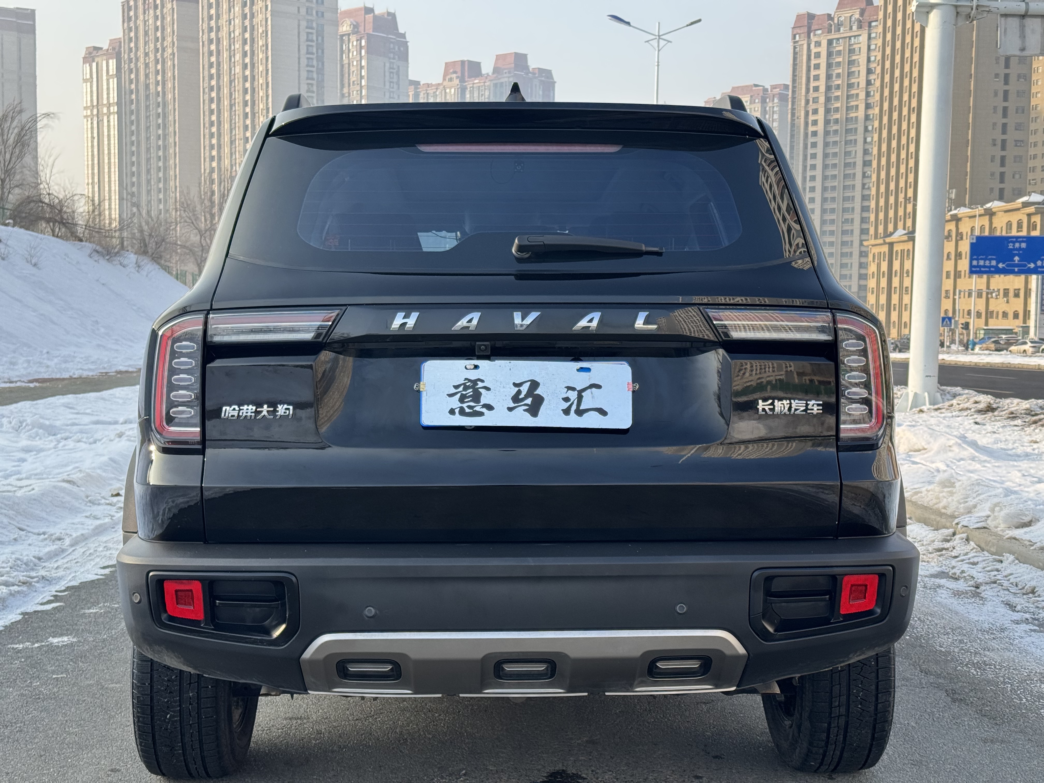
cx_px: 522
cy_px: 392
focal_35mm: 48
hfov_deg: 39.7
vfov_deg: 30.3
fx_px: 1448
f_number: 1.78
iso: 64
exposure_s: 1/1094
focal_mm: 6.76
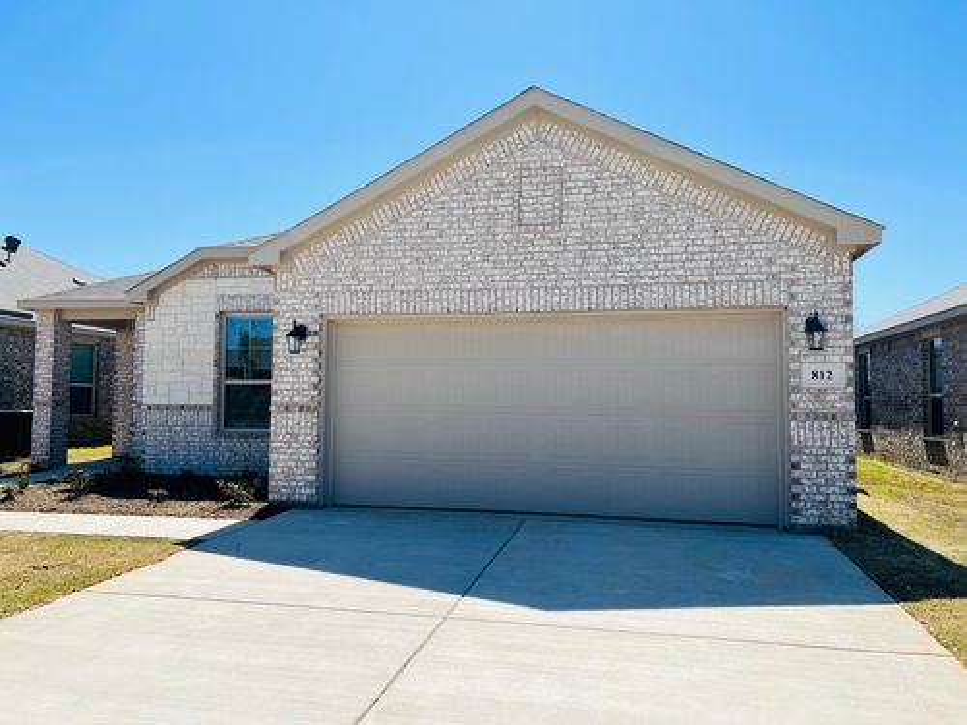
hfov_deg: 67.3
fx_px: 726
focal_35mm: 26
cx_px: 484
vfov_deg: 53.1
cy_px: 362
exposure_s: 1/5319
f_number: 1.5
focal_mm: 5.7
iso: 50
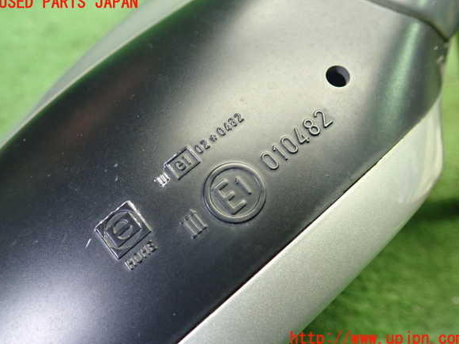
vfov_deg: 45.4
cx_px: 231
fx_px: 411
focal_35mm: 31
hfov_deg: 58.4
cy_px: 171
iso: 320
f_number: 2.3
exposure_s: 1/30
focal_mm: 5.5
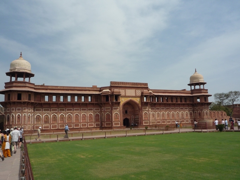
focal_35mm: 30
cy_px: 90
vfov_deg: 46.8
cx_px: 120
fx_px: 208
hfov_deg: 60.0
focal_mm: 4.4
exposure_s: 1/800
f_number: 5.6
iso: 100
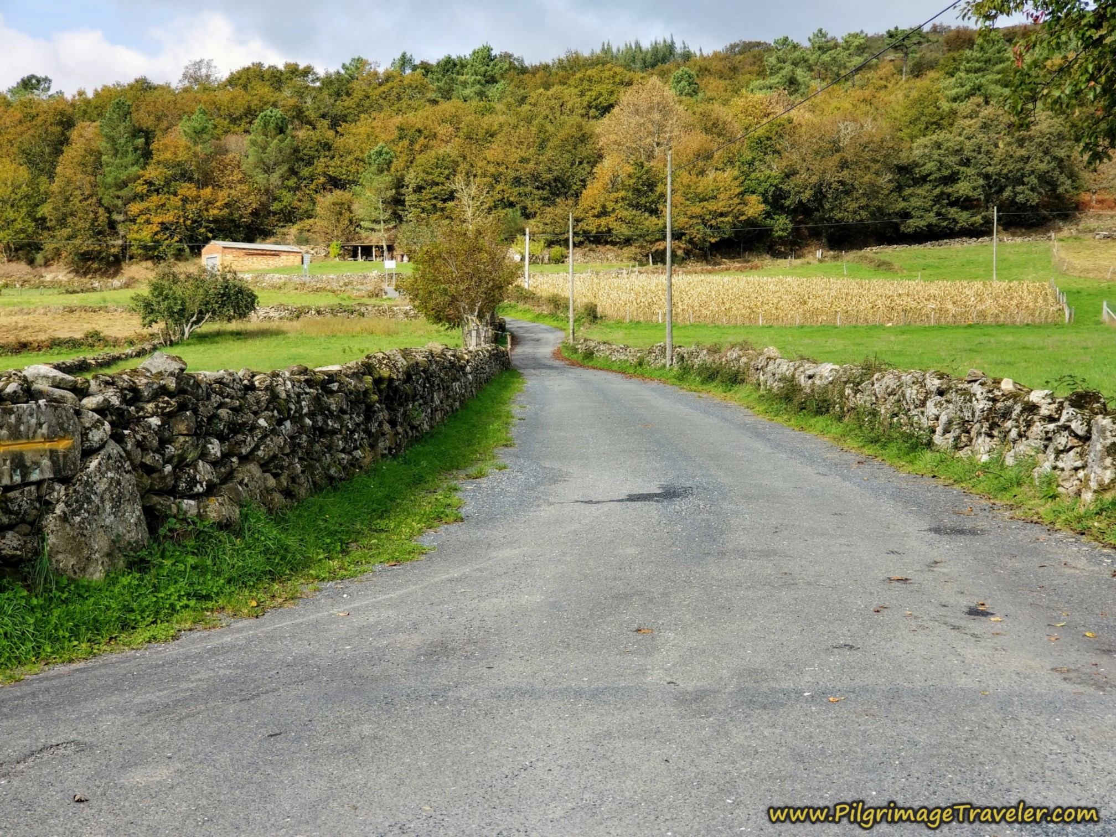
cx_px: 558
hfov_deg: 36.8
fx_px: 1676
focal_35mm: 52
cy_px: 418
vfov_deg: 28.0
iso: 25
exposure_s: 1/429
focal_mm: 6
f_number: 2.4
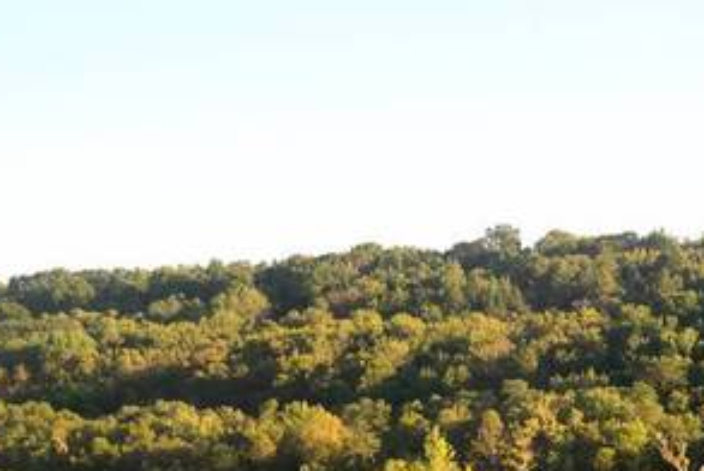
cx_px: 502
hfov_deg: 16.7
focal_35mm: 122
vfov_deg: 11.1
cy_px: 519
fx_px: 2388
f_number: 4.2
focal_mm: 34
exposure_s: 1/320
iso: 560
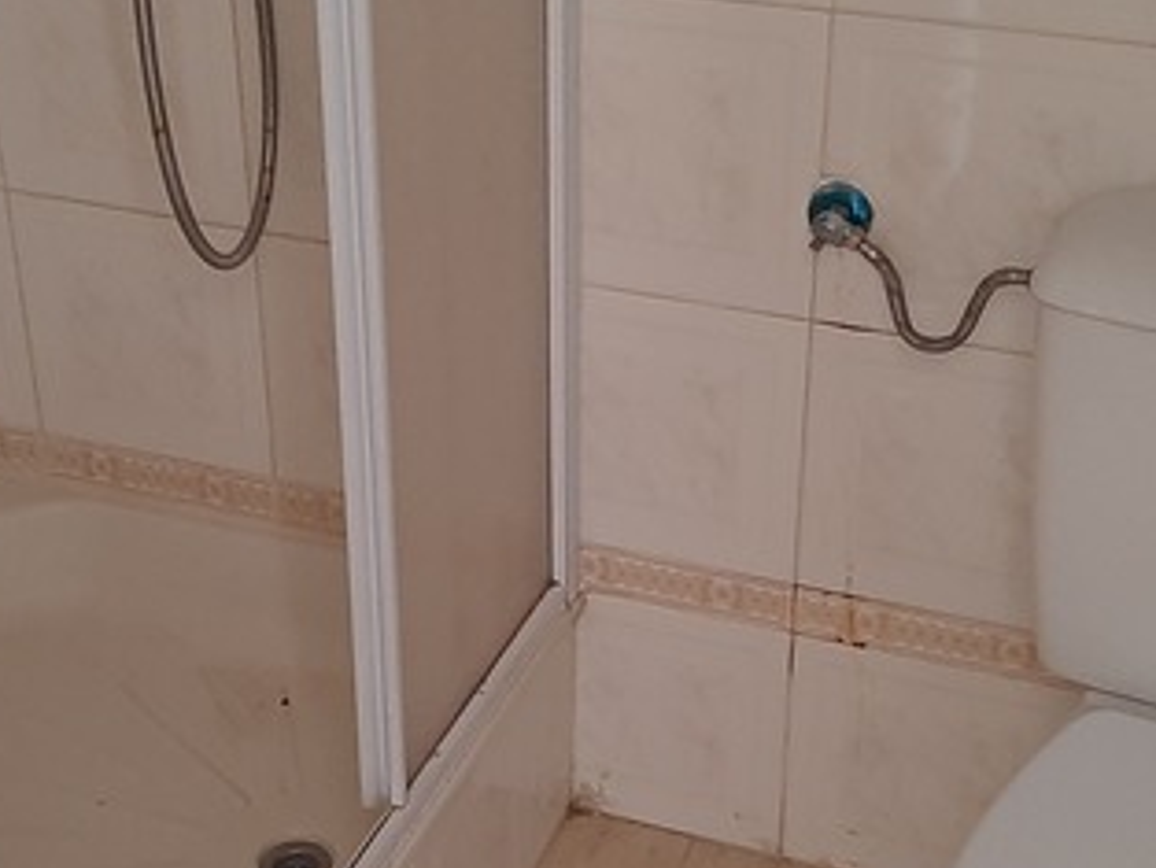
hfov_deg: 28.1
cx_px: 476
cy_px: 591
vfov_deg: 21.2
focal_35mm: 69
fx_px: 2305
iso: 320
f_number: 1.7
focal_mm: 3.93
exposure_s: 1/25
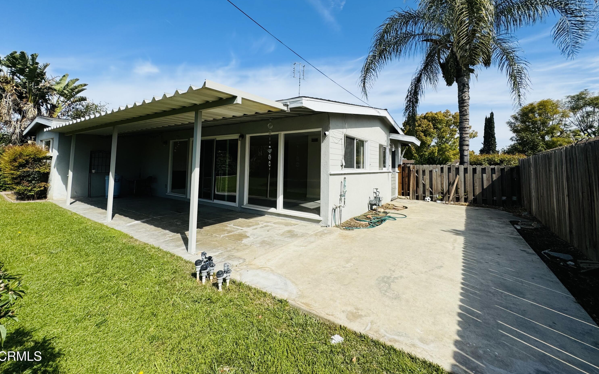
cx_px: 299
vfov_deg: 74.0
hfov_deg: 101.5
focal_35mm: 15
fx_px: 245
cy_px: 150
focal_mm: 2.22
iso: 50
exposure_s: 1/2208
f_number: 2.2
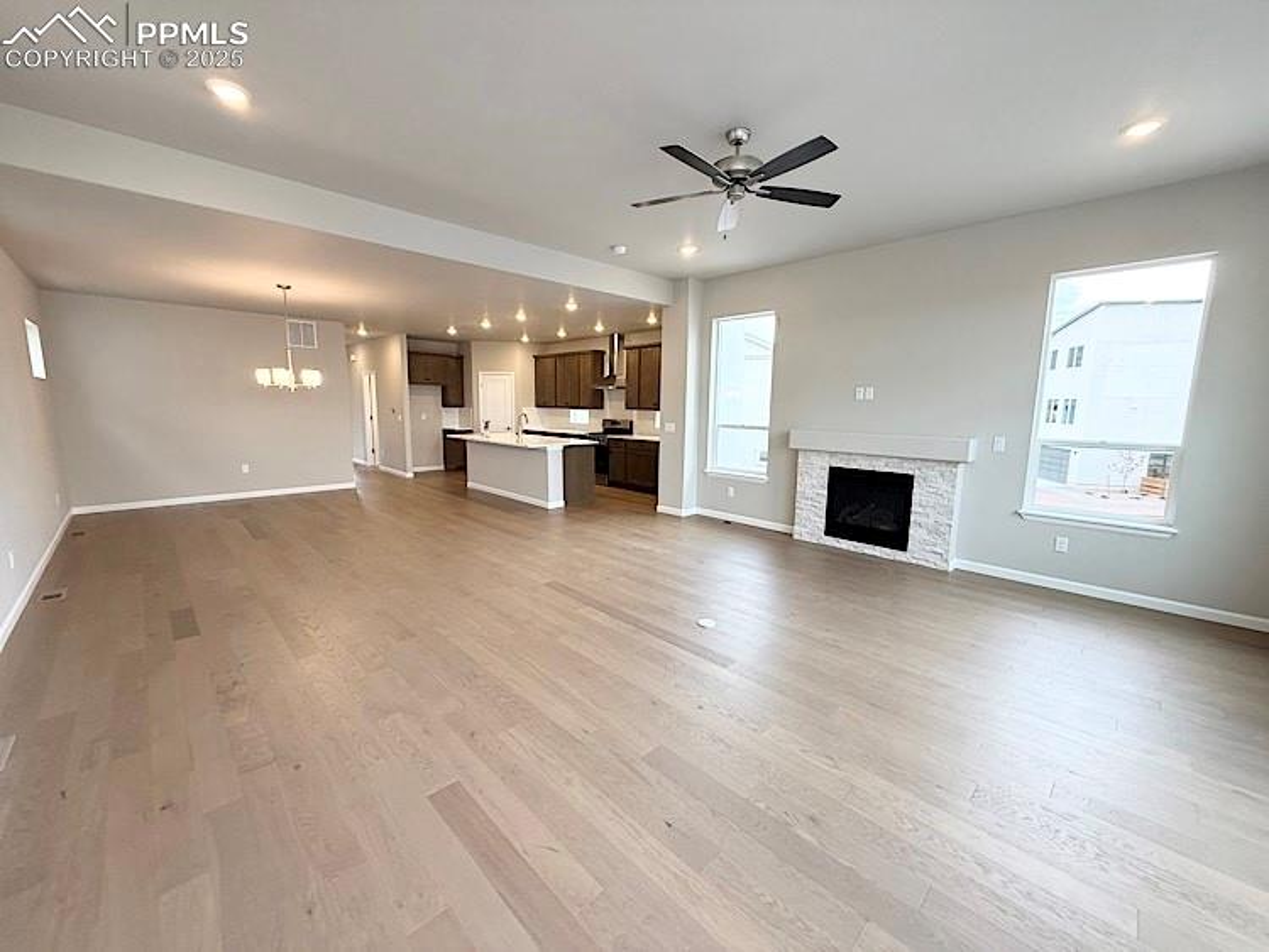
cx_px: 634
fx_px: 513
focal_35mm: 14
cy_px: 476
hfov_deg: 102.0
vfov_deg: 85.7
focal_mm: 2.22
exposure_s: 1/120
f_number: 2.2
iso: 160
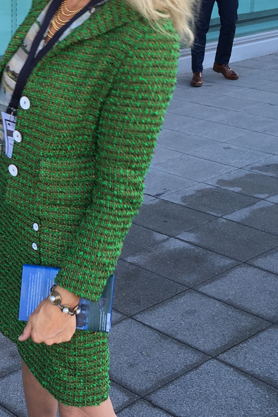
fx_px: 776
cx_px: -48
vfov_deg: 30.0
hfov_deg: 19.2
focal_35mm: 67
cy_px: 168
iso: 25
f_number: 2.2
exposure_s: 1/116
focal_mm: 4.15
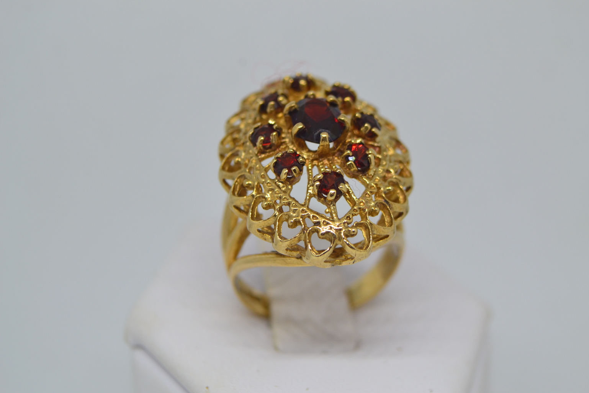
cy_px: 197
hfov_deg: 26.0
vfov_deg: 17.5
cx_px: 303
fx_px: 1276
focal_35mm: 78
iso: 400
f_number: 7.1
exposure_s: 1/30
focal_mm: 50
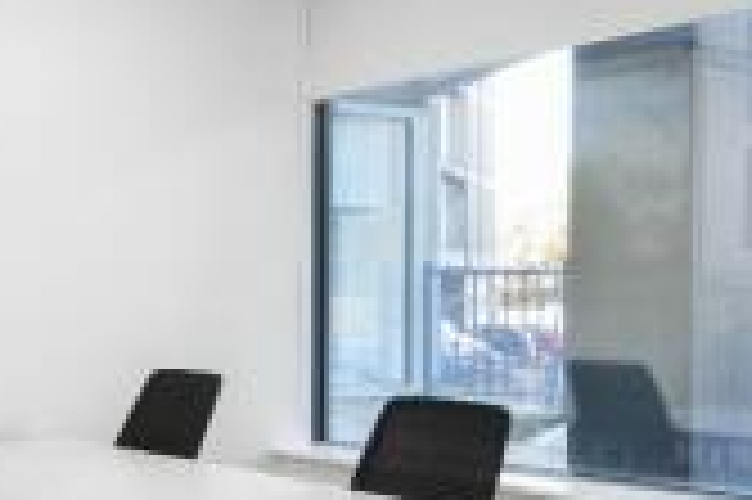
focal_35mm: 60
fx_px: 1252
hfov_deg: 32.7
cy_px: 327
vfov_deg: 22.5
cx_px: 176
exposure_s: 1/5
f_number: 11
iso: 400
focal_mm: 14
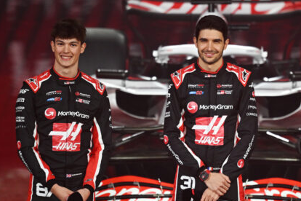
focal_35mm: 914
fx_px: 7641
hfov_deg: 2.3
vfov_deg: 1.5
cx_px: 216
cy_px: 117
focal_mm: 400
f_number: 2.8
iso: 2000
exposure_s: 1/800
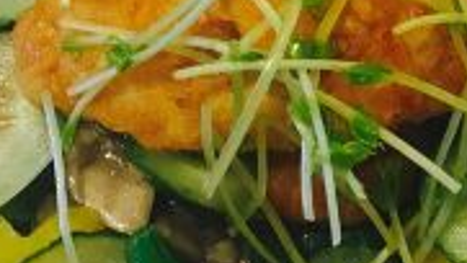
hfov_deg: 17.7
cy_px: -97
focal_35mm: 118
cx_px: 482
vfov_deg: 10.0
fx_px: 1462
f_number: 1.8
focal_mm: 3.99
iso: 32
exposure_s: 1/25
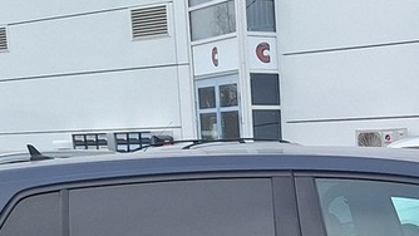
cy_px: 362
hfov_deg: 19.1
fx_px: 1200
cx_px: 439
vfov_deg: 10.8
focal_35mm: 108
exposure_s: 1/750
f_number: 1.8
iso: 40
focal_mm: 5.54
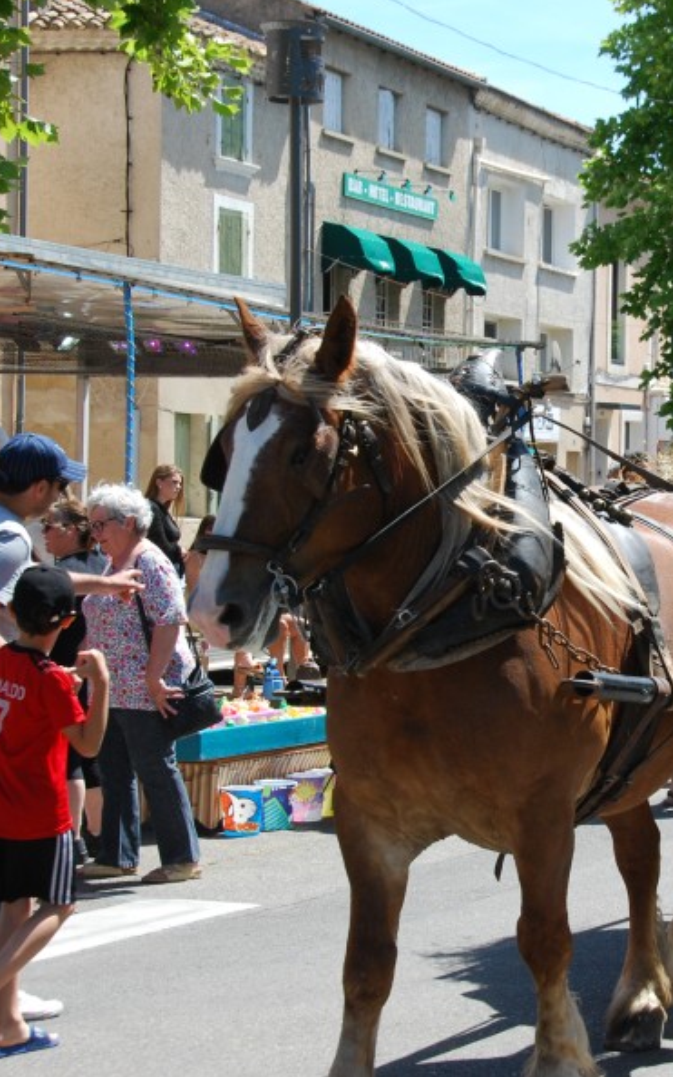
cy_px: 537
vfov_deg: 24.9
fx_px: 2437
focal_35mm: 83
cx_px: 574
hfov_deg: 15.6
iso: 400
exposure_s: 1/400
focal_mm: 36
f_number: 10
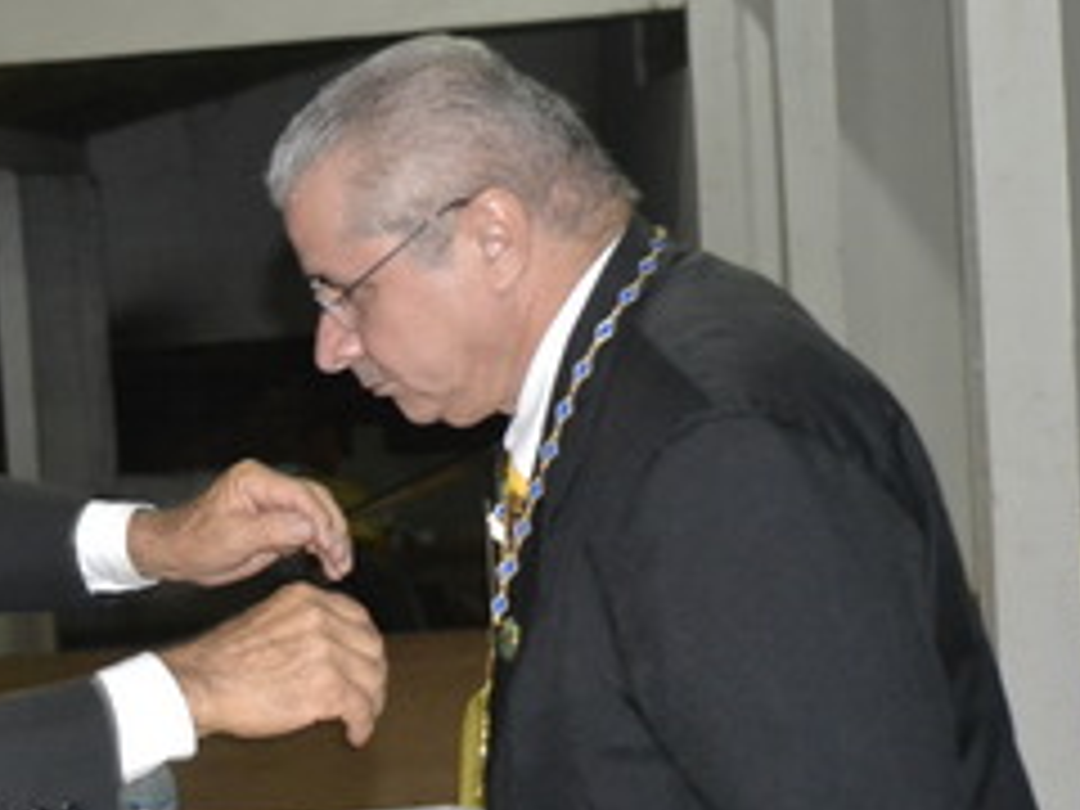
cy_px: 630
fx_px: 4087
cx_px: 16
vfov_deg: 11.3
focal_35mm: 131
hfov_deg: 14.8
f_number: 4.5
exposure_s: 1/60
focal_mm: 44
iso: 3200
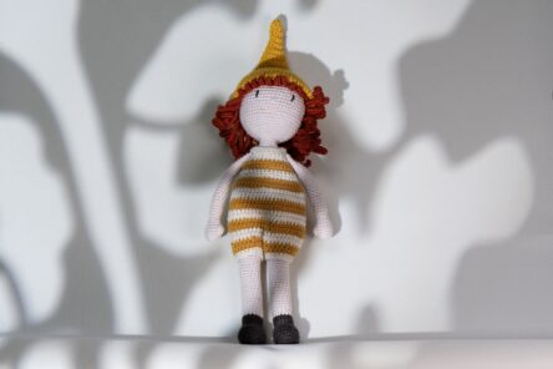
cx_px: 276
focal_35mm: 157
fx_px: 2412
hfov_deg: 13.1
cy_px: 184
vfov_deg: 8.7
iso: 200
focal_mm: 105
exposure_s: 1/250
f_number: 7.1
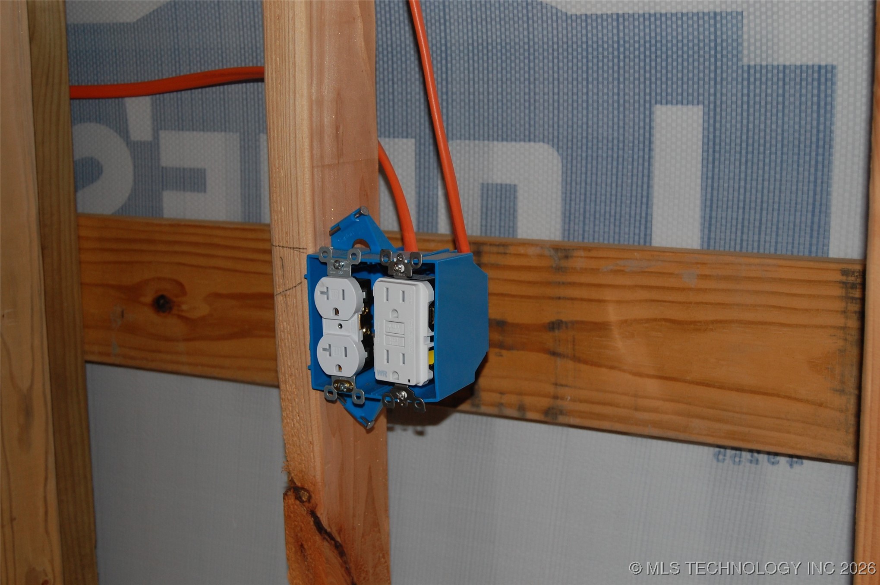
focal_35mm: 57
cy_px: 292
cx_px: 440
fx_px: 1392
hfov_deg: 35.1
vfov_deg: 23.7
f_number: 4.8
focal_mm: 38
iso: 400
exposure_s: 1/60
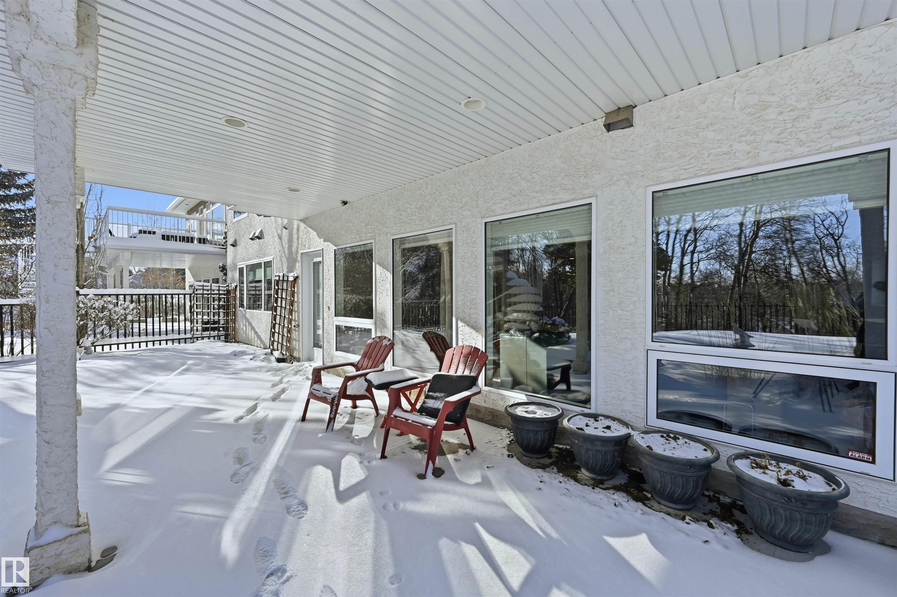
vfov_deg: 81.1
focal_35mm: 14
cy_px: 298
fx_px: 349
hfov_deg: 104.3
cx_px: 448
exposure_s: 1/640
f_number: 9
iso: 100
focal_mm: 14
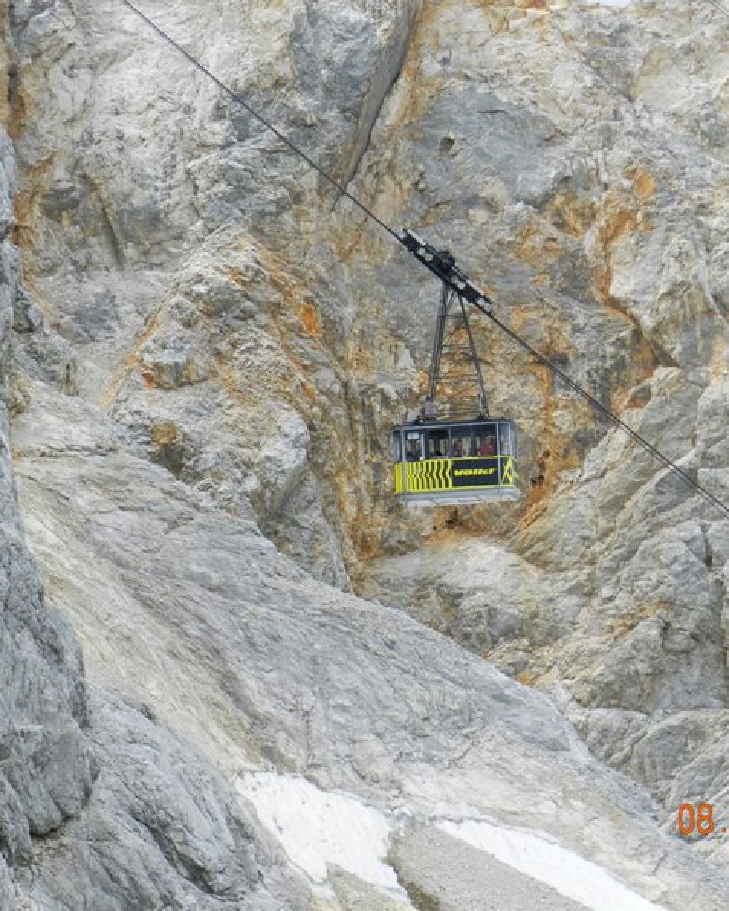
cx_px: 442
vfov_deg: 14.7
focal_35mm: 131
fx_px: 3532
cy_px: 456
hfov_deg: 11.8
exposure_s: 1/640
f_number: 4.6
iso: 160
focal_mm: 17.7
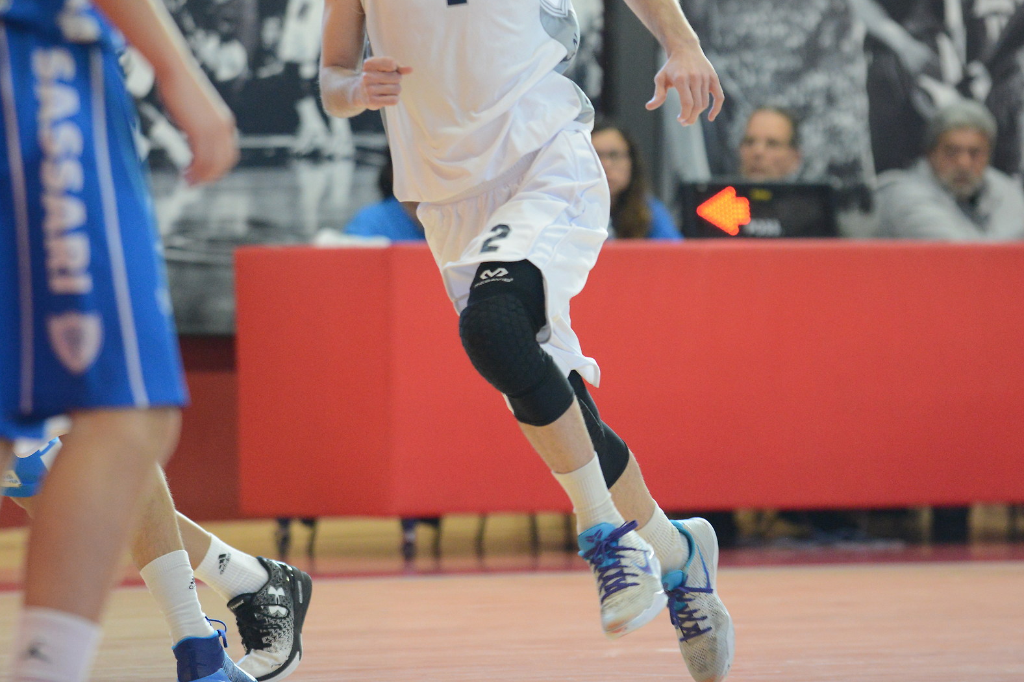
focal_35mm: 274
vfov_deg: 5.0
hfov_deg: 7.5
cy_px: 168
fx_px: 7792
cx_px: 525
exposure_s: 1/800
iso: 4500
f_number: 3.5
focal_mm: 180
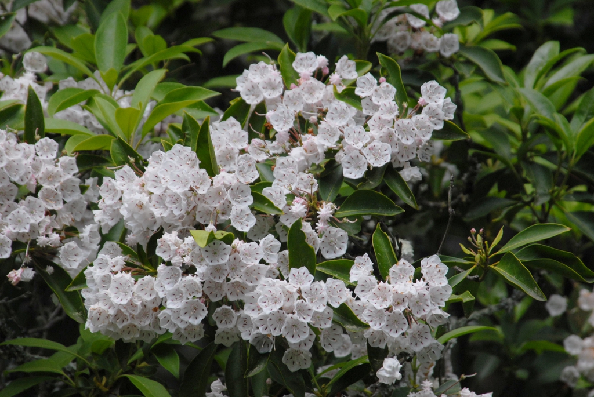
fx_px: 7432
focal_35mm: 450
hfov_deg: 4.6
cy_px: 198
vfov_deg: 3.1
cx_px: 297
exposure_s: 1/320
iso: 400
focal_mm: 300
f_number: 9
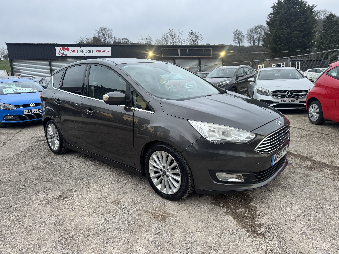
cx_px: 170
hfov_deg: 71.6
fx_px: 235
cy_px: 127
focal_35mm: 24
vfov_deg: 56.8
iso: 200
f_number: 1.78
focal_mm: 6.76
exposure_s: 1/83
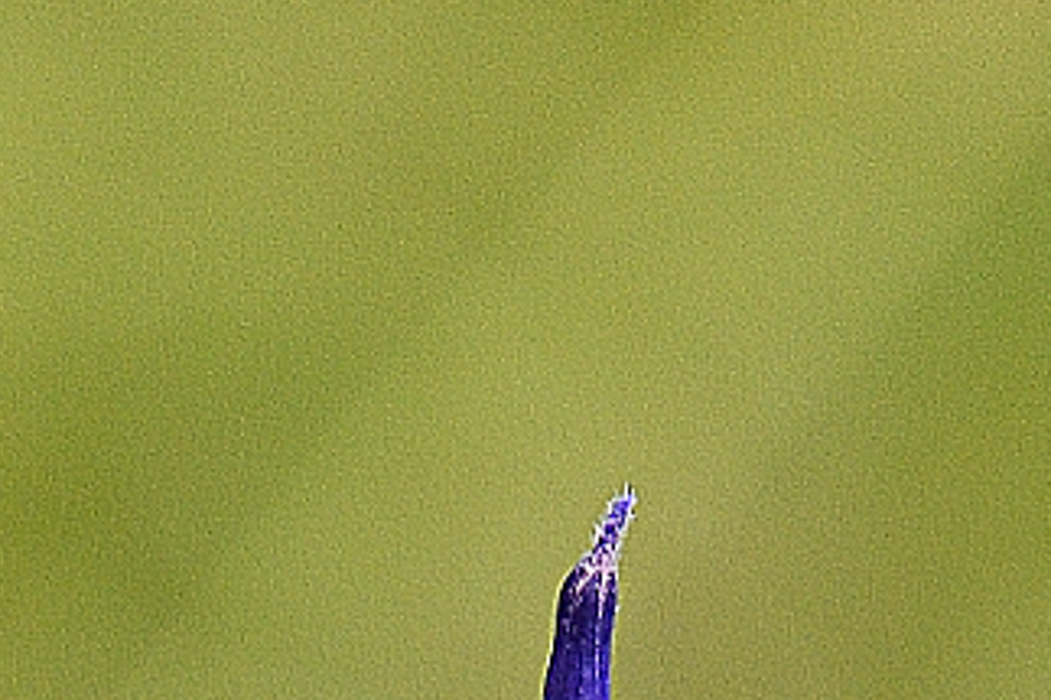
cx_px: 218
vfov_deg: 2.1
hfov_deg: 3.2
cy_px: 1898
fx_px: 18995
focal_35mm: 651
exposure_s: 1/1000
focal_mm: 70
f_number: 7.1
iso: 500
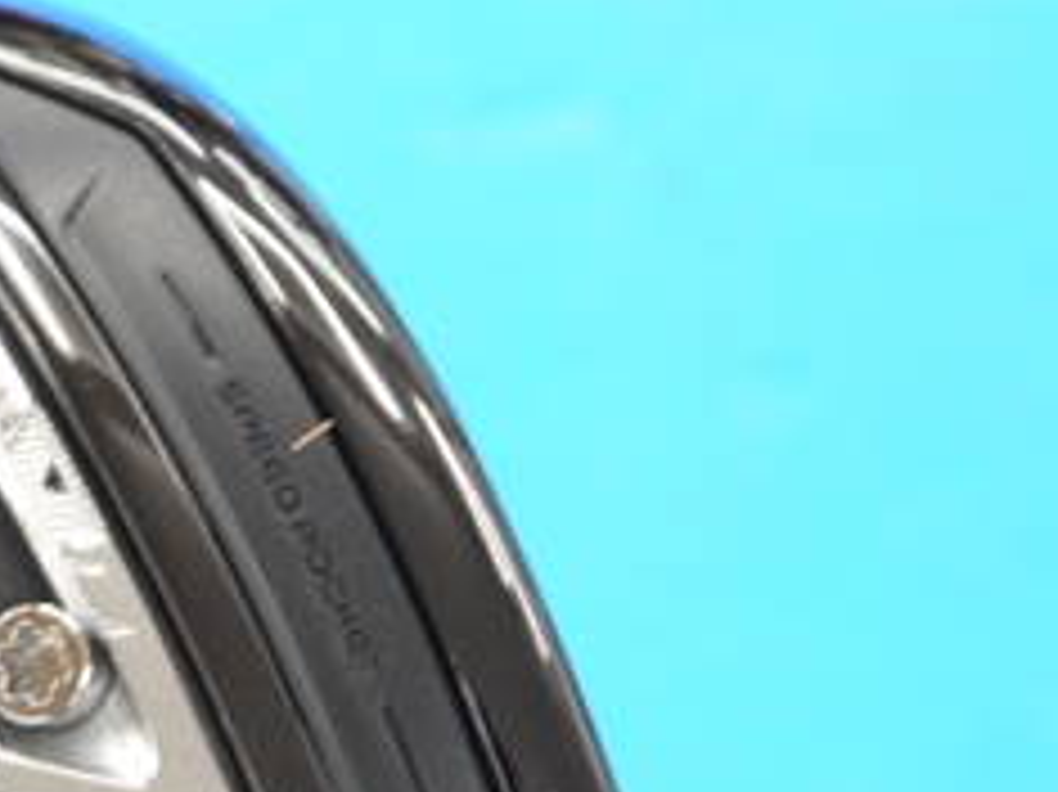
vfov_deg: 6.5
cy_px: 850
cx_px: -198
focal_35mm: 229
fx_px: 6996
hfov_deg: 8.6
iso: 800
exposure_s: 1/50
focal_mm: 42
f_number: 5.6
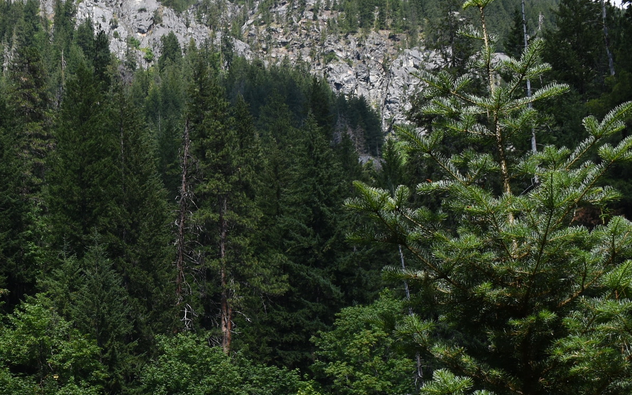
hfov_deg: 28.9
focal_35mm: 69
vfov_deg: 18.6
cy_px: 341
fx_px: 1189
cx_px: 104
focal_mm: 18
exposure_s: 1/800
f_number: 4.5
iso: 125
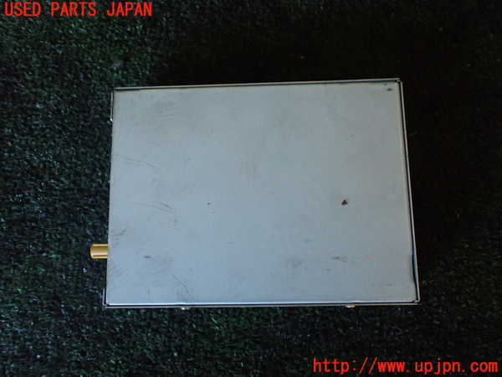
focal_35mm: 30
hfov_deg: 60.0
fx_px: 435
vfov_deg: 46.8
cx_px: 251
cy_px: 188
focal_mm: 5.4
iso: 640
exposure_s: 1/125
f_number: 2.3
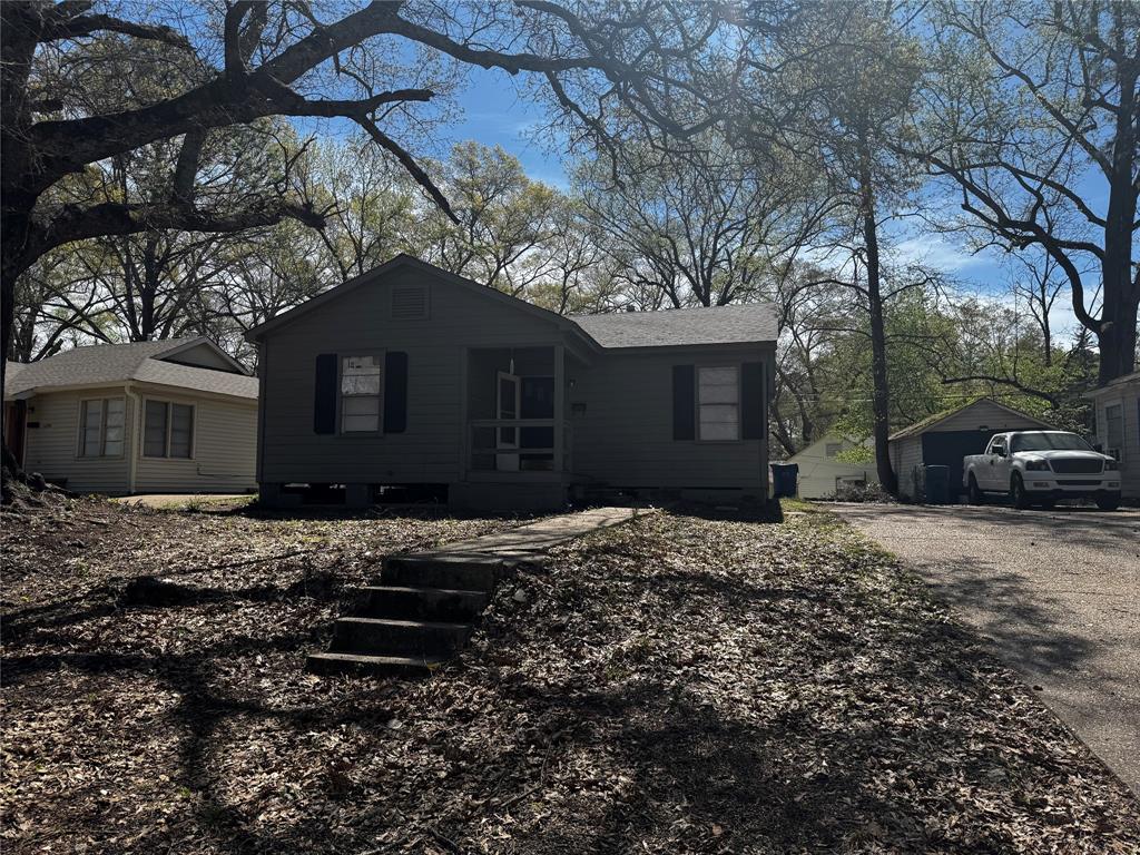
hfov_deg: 71.6
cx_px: 570
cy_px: 428
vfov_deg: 56.8
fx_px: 790
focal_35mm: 24
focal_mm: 6.76
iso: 80
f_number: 1.78
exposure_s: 1/3247
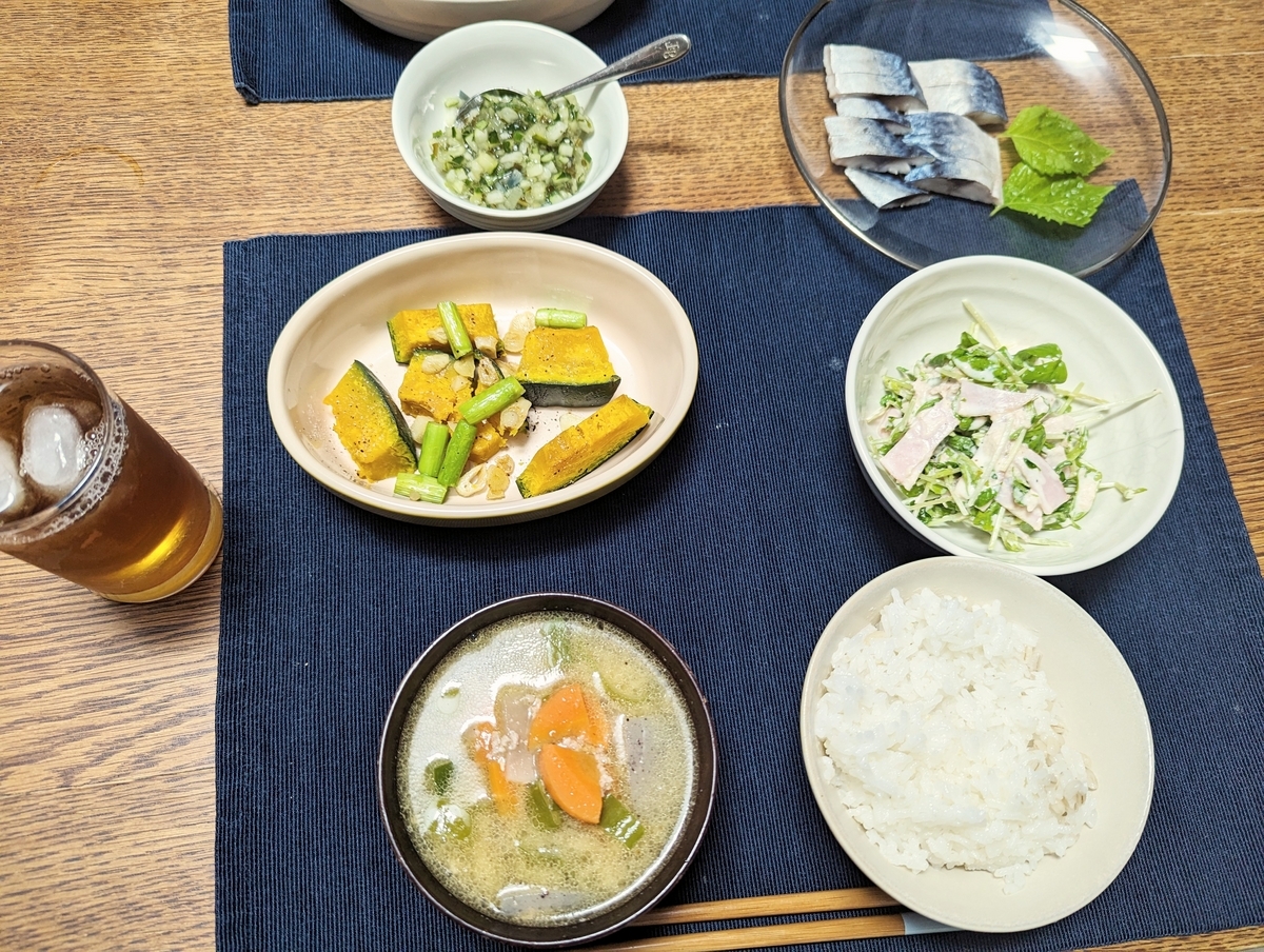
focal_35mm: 24
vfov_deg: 57.0
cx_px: 632
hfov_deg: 71.5
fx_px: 878
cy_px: 476
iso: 135
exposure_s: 1/23.8
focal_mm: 6.81
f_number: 1.85
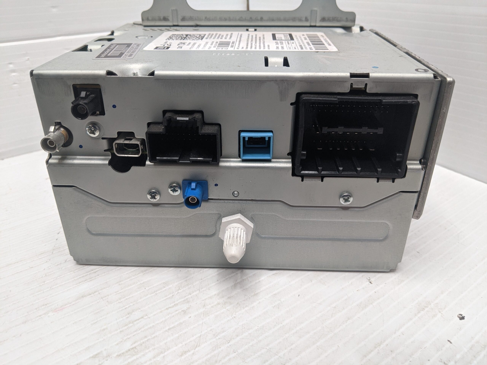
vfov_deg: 51.4
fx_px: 380
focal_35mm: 27
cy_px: 182
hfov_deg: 65.3
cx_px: 244
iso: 150
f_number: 1.8
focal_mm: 4.44
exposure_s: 1/125
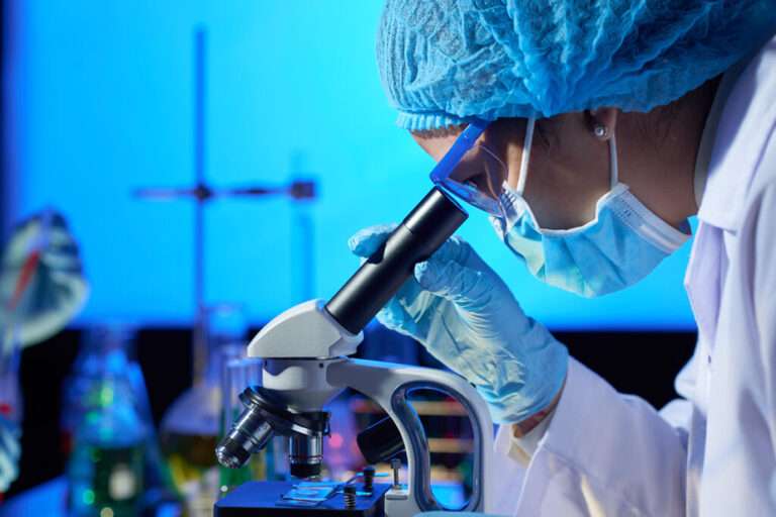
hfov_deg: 23.9
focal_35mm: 85
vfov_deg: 16.1
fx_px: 1832
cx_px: 388
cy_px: 258
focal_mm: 85
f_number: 4.8
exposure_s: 1/125
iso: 71
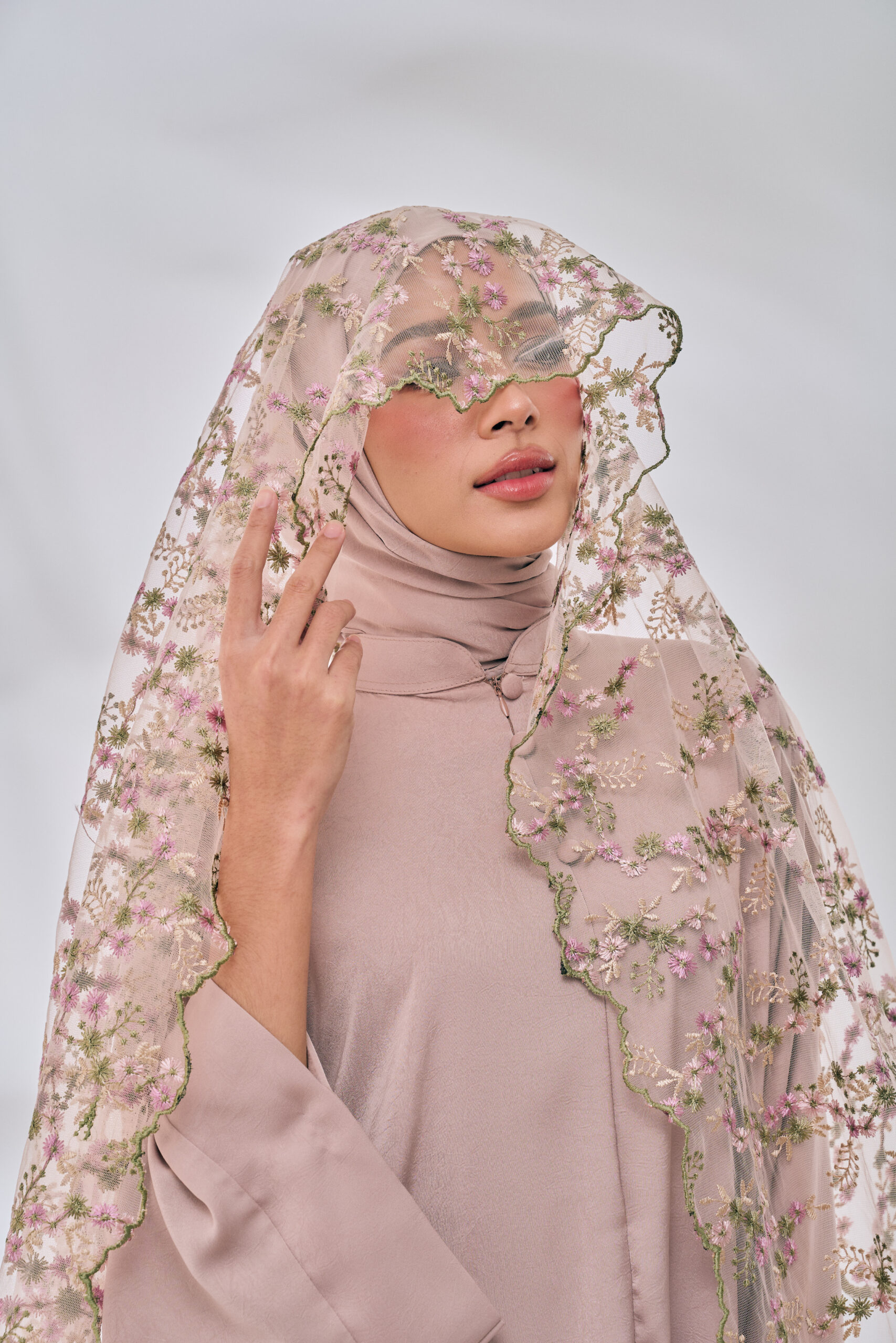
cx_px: 448
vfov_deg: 28.1
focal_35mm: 72
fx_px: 2687
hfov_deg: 18.9
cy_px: 672
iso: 125
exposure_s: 1/200
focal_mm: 72
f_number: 8
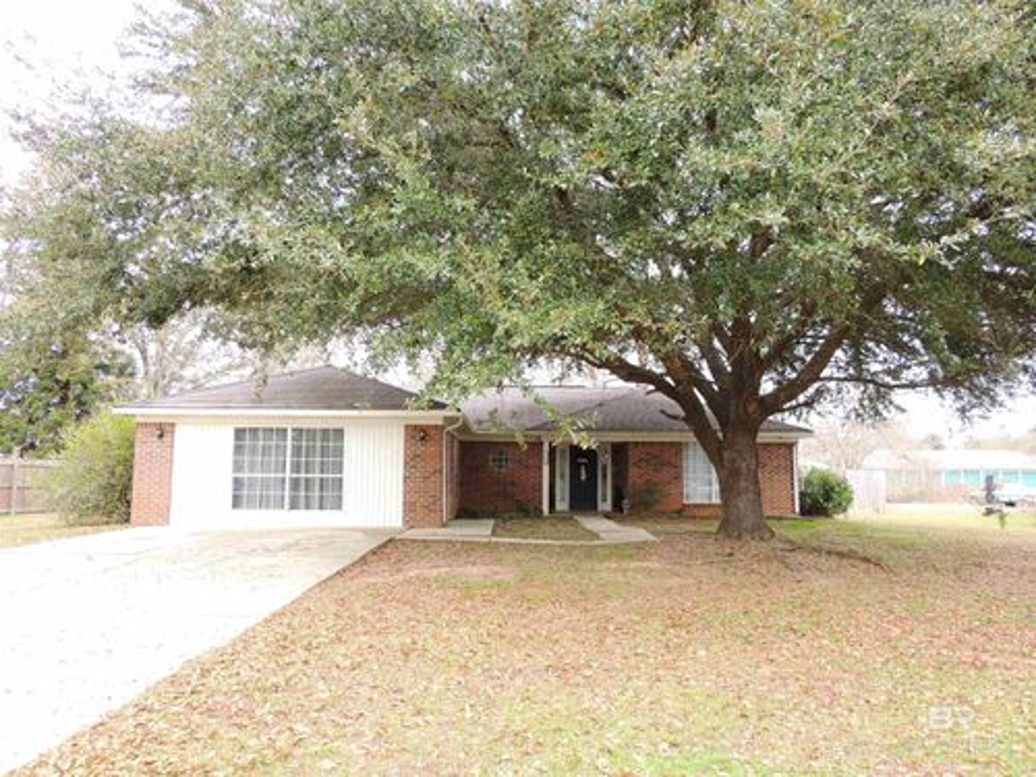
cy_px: 388
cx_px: 518
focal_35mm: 24
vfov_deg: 56.8
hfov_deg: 71.6
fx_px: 718
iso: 100
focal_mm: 4.3
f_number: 3
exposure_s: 1/100
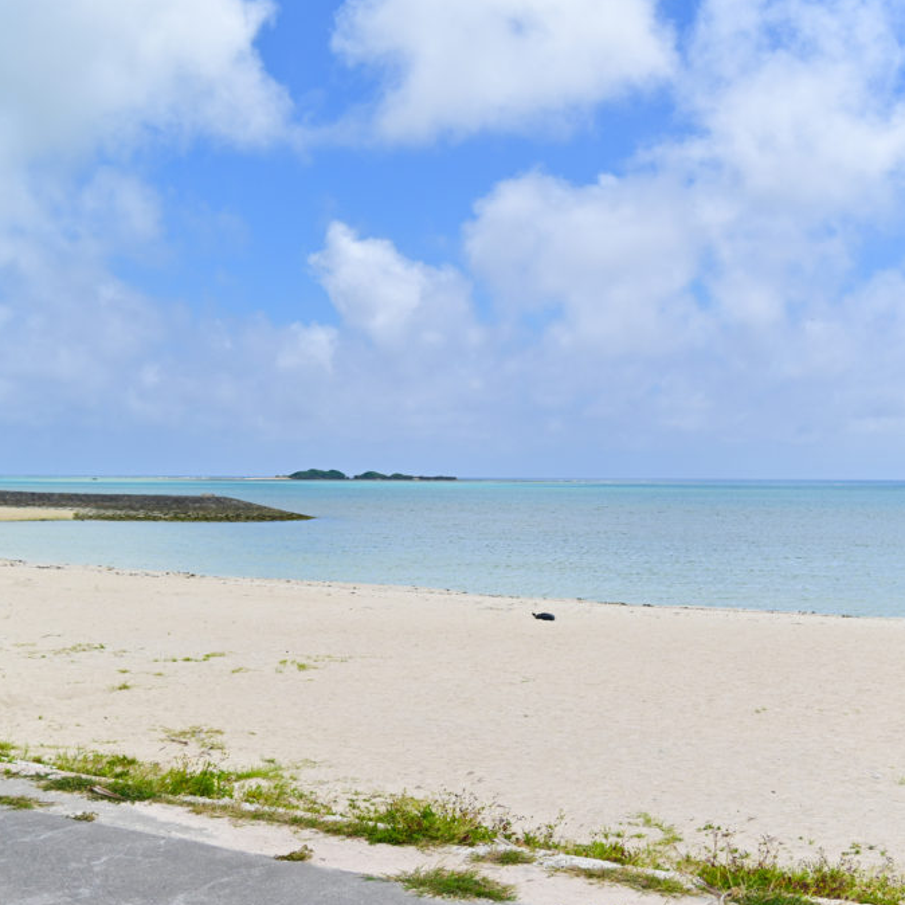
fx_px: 1449
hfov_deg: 34.7
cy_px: 453
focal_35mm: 49
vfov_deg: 34.7
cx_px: 458
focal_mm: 38
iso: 100
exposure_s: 1/2000
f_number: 4
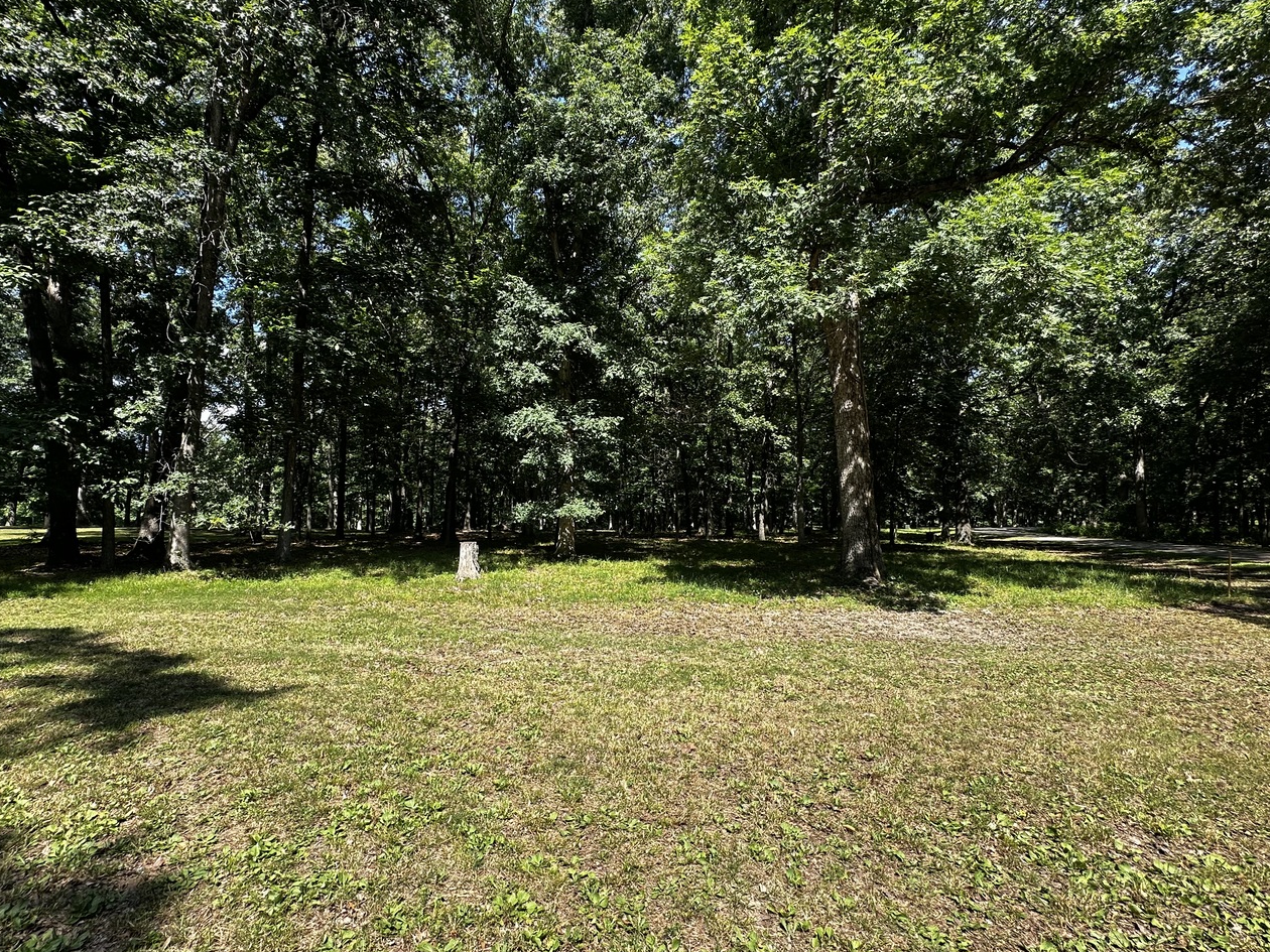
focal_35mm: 16
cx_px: 588
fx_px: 587
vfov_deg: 78.1
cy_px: 492
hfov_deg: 94.3
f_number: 2.2
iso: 40
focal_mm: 2.22
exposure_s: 1/615
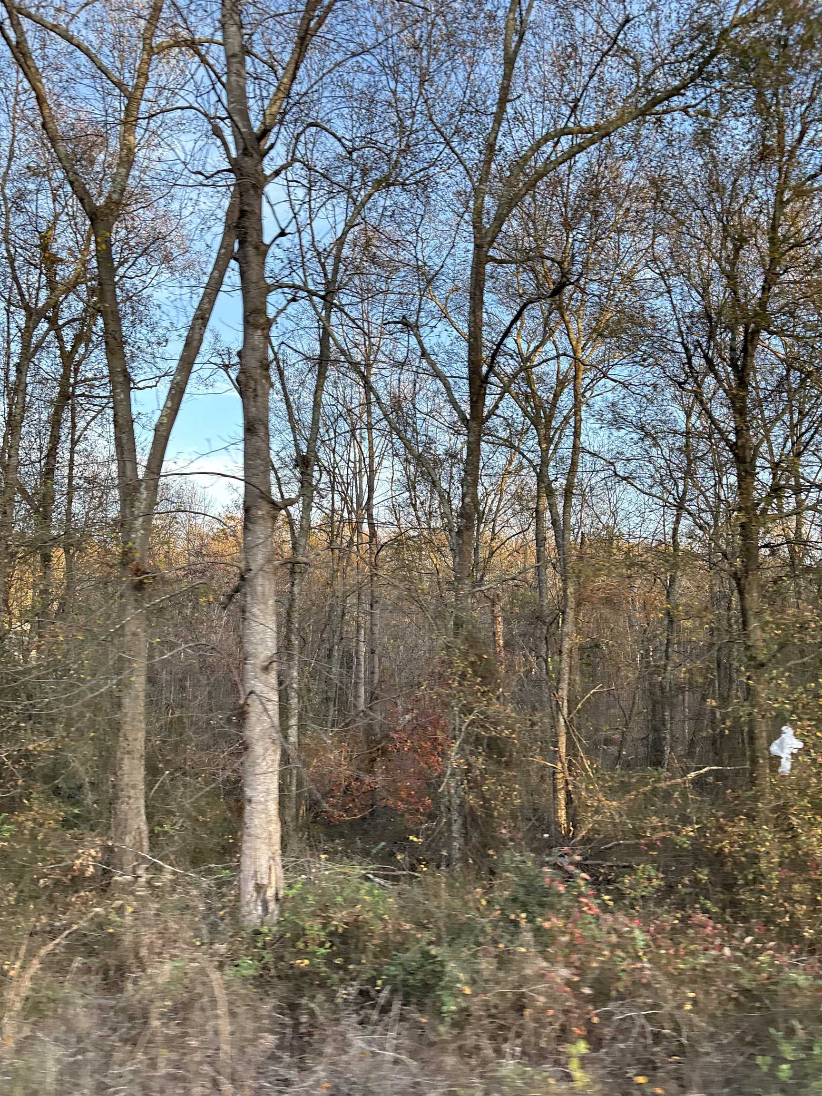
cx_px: 411
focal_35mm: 26
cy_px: 548
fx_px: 823
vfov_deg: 67.3
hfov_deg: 53.1
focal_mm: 5.96
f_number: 1.6
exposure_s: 1/121
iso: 40
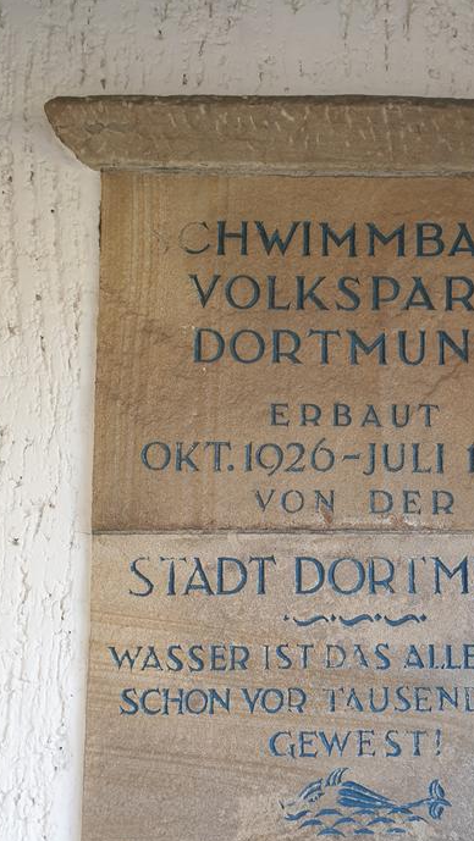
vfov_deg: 53.9
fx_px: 826
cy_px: 466
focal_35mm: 37
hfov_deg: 31.4
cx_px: 356
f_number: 2.4
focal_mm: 4.3
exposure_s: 1/50
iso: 125
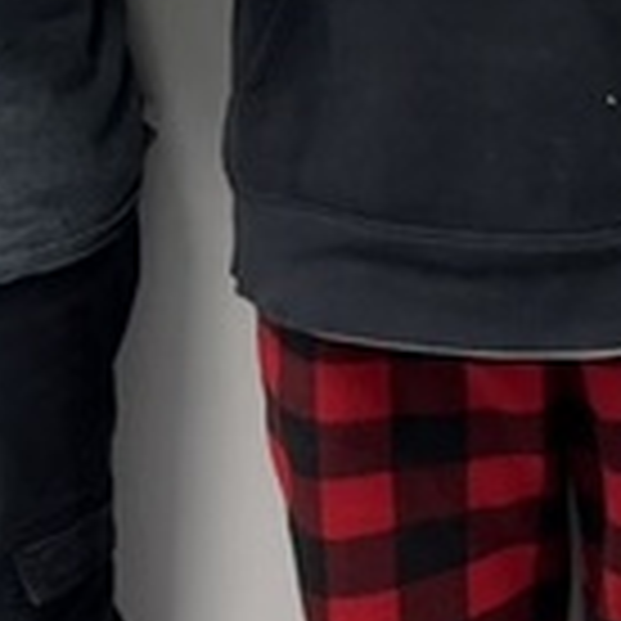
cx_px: 1192
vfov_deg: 11.1
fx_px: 3187
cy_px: 117
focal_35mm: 157
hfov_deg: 10.3
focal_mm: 6.76
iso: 200
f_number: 1.78
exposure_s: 1/120
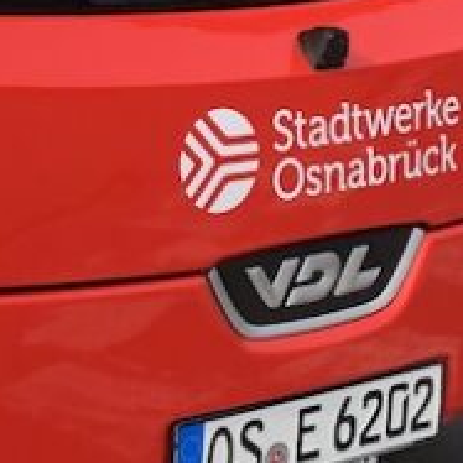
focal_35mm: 155
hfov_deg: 11.1
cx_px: -104
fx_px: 2346
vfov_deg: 11.2
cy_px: 7
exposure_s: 1/774
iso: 20
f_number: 1.8
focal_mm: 3.99
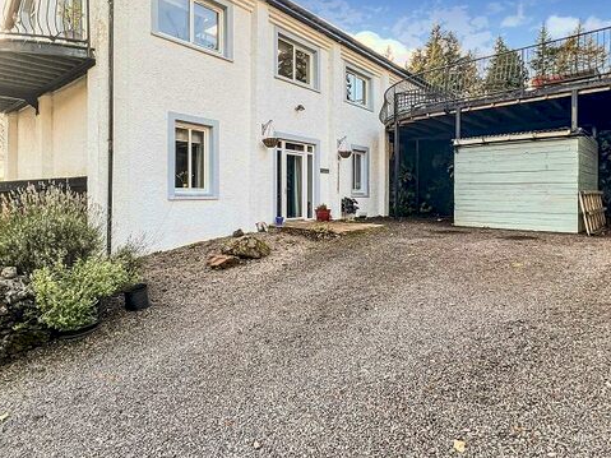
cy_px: 169
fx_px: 335
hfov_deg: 84.7
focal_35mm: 19
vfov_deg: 67.5
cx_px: 304
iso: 32
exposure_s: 1/185
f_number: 1.8
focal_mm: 1.57
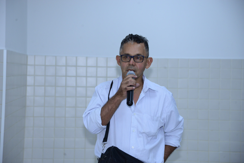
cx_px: 122
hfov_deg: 17.1
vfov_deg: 11.4
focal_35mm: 120
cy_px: 82
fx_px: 814
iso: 1600
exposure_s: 1/125
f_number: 5.6
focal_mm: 120
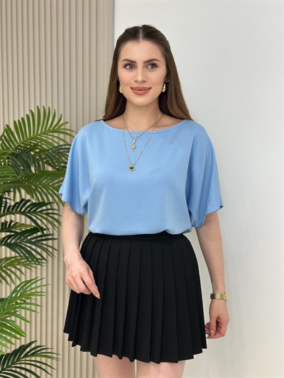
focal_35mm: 48
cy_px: 189
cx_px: 142
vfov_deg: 39.6
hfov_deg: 30.3
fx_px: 525
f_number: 1.78
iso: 64
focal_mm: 6.86
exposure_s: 1/129
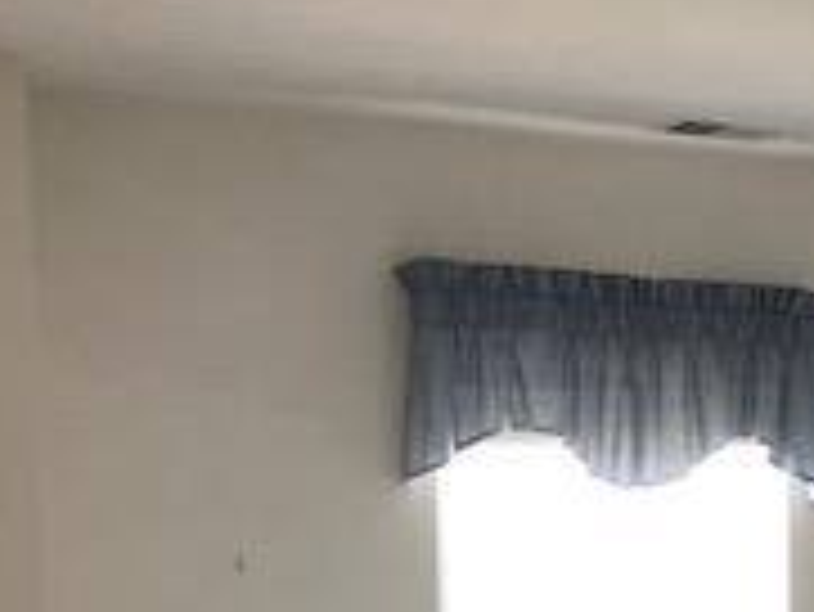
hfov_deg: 19.3
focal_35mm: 99
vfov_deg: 13.9
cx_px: 810
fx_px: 2330
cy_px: 972
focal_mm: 3.99
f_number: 1.8
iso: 25
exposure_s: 1/30
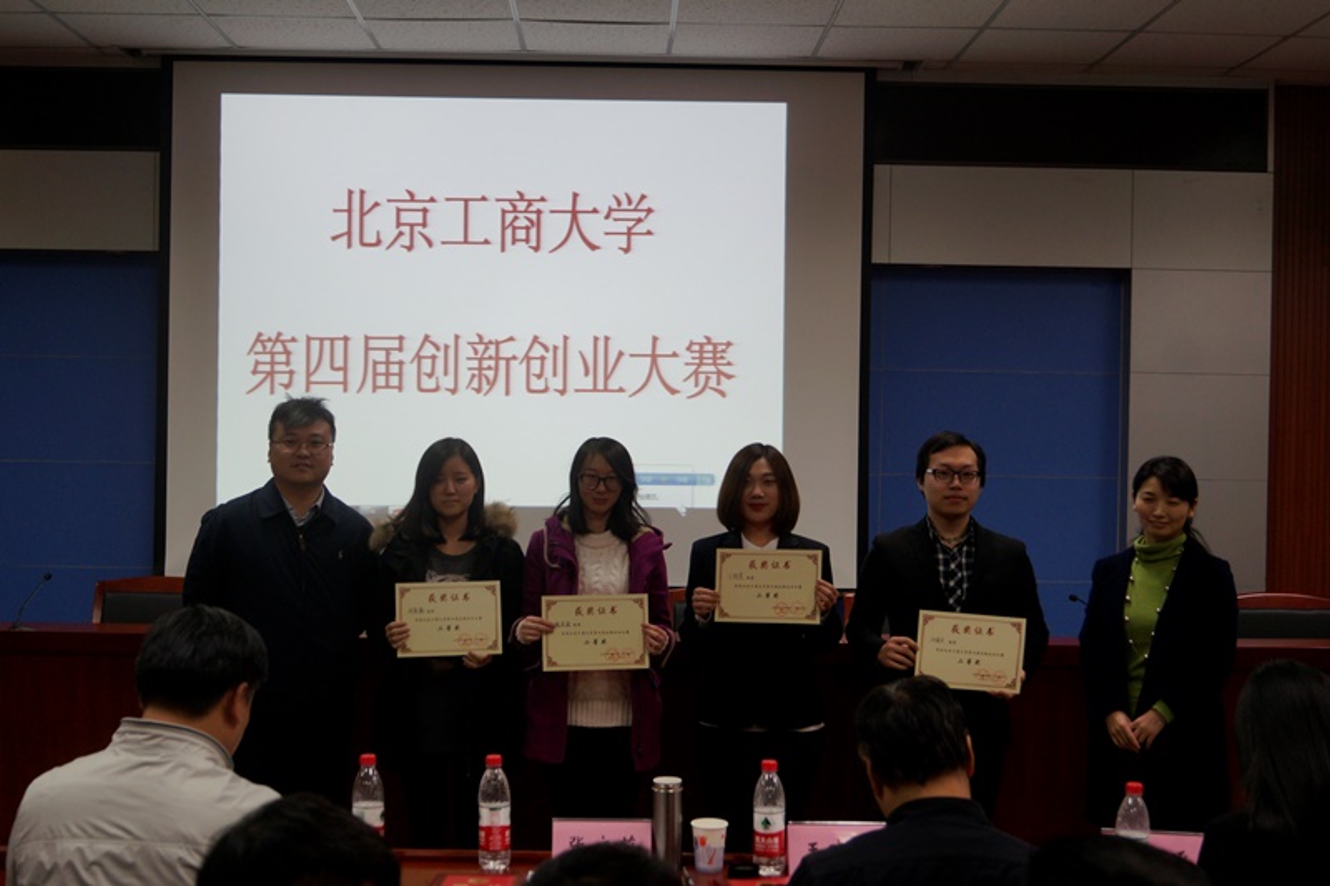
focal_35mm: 45
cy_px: 443
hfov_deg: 43.6
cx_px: 665
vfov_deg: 29.9
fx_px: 1662
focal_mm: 30
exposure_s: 1/60
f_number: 4.5
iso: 320
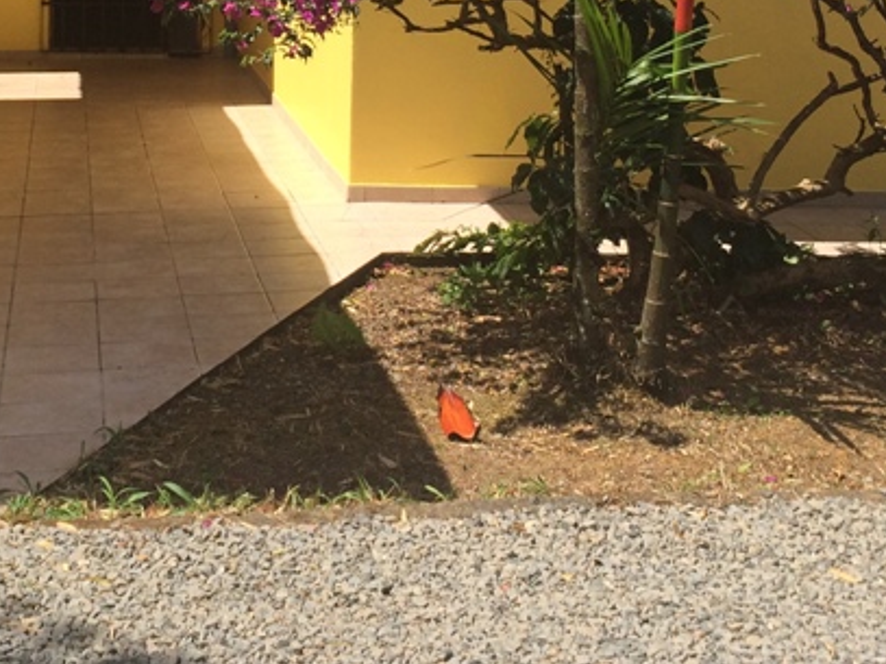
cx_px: 255
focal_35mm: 73
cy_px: -89
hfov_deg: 26.4
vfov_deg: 19.2
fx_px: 1868
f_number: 2.2
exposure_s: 1/1709
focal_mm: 4.15
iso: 32
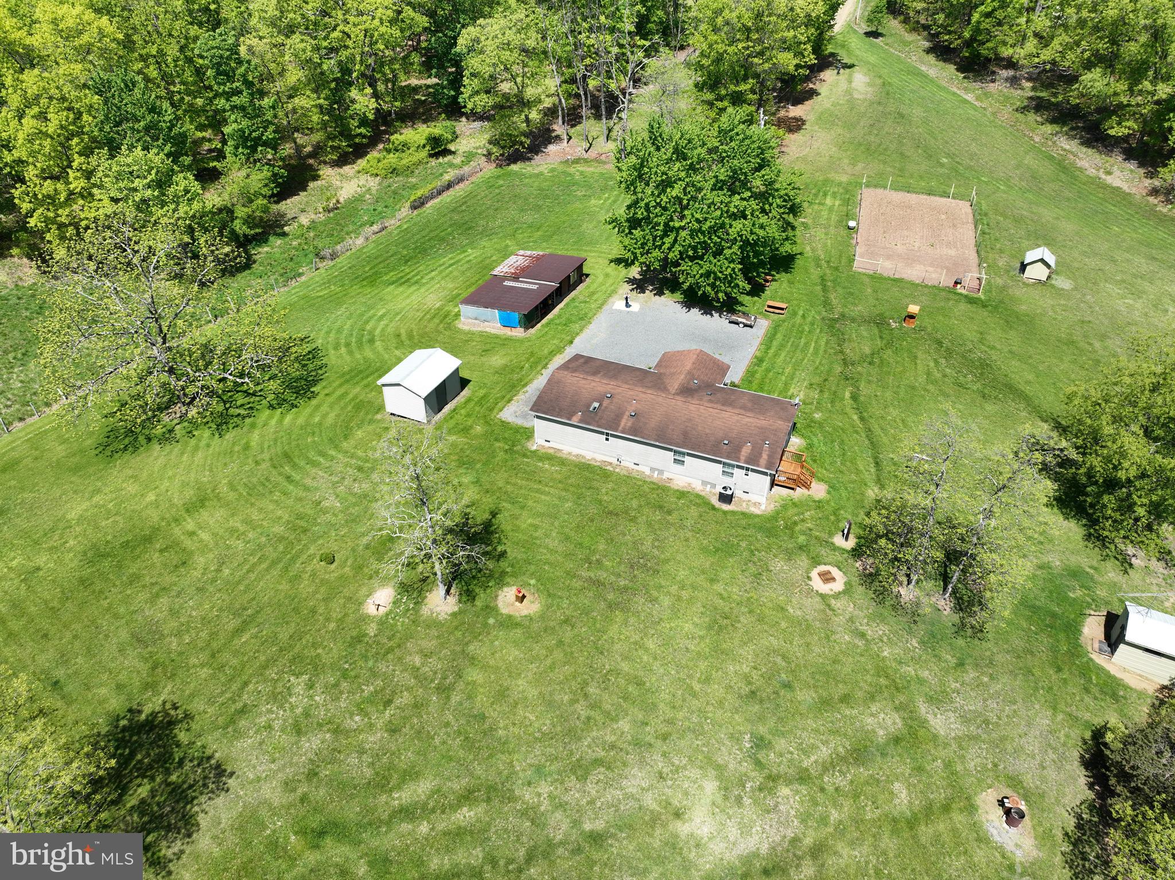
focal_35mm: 24
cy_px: 440
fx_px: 814
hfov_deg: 71.6
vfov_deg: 56.8
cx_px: 588
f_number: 2.8
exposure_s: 1/1250
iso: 100
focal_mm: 12.29
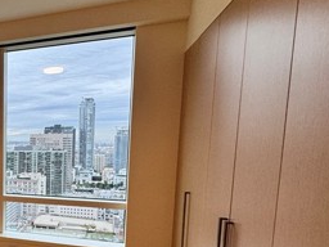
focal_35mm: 35
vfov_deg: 39.8
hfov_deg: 40.5
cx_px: -46
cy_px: 178
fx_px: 333
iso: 80
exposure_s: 1/120
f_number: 2.2
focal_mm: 2.22
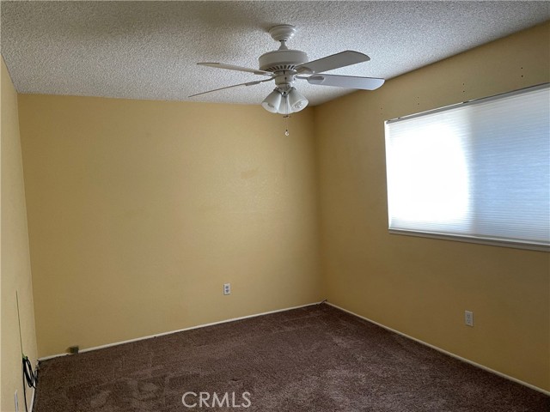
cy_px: 206
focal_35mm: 26
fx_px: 413
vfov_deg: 53.1
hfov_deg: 67.3
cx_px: 275
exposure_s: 1/60
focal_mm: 5.1
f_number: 1.6
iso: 160
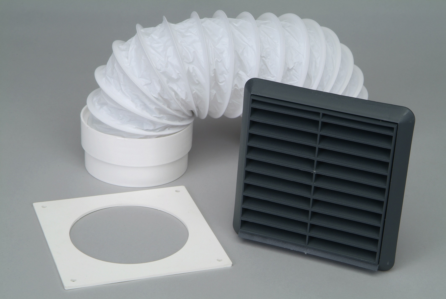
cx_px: 223
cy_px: 150
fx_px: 1153
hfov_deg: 21.9
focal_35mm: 93
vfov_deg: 14.7
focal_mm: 62
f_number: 16
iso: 100
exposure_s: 1/90
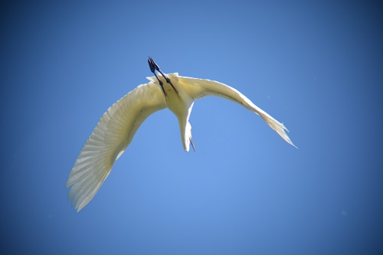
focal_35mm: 300
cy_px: 128
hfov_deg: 6.9
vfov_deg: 4.6
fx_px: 3190
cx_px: 192
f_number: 5.6
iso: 400
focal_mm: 200
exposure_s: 1/1250
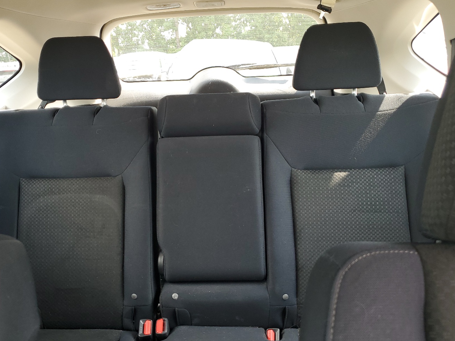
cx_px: 210
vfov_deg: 44.2
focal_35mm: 32
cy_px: 171
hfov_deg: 56.7
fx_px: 421
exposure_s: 1/120
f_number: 1.5
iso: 51
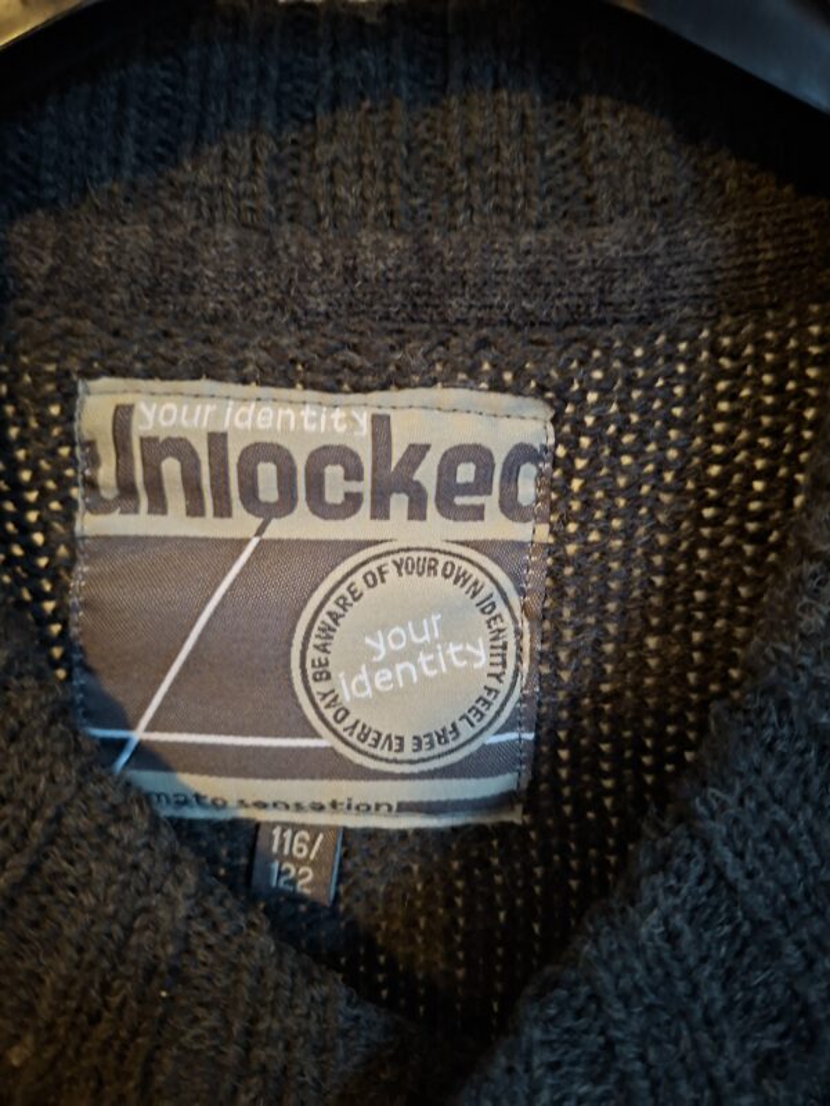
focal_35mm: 23
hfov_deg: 58.9
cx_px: 415
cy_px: 553
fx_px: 735
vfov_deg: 73.9
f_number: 1.8
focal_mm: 5.54
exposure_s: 1/20
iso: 1000
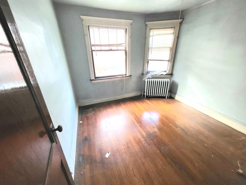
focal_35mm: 13
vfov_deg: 89.9
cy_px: 92
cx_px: 123
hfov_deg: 106.2
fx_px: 92
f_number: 2.2
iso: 320
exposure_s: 1/60.2
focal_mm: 1.74
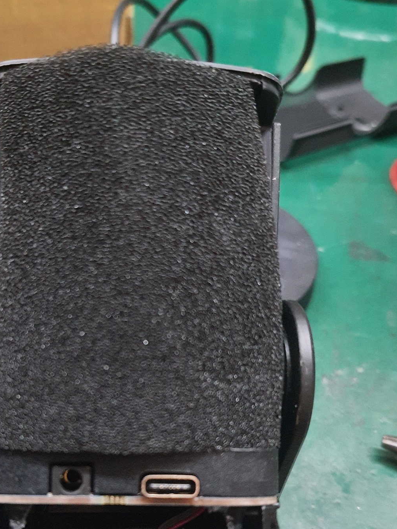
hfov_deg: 36.5
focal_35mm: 39
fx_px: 596
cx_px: 143
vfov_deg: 46.5
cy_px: 384
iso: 640
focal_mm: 4.32
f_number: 1.7
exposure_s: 1/33
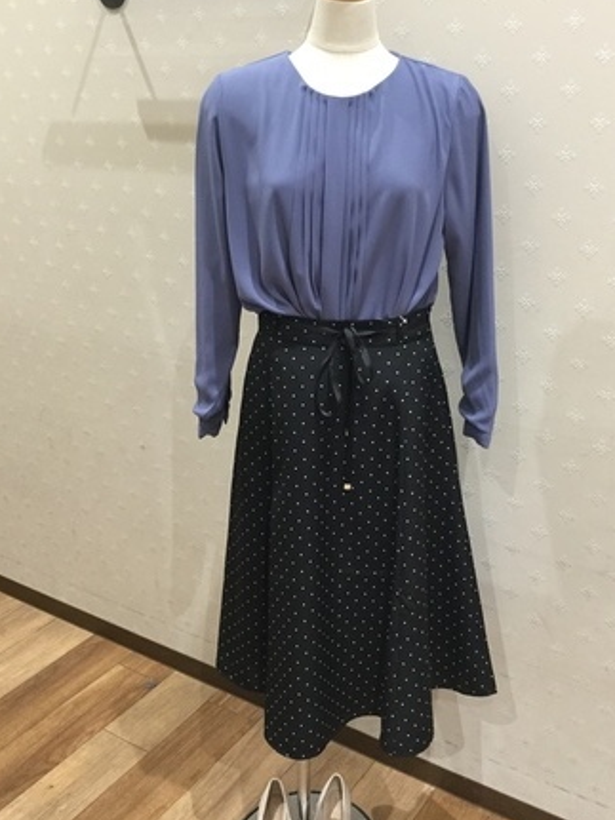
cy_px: 405
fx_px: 853
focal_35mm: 36
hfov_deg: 39.6
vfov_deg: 51.4
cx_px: 336
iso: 100
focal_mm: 3.3
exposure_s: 1/30
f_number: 2.4
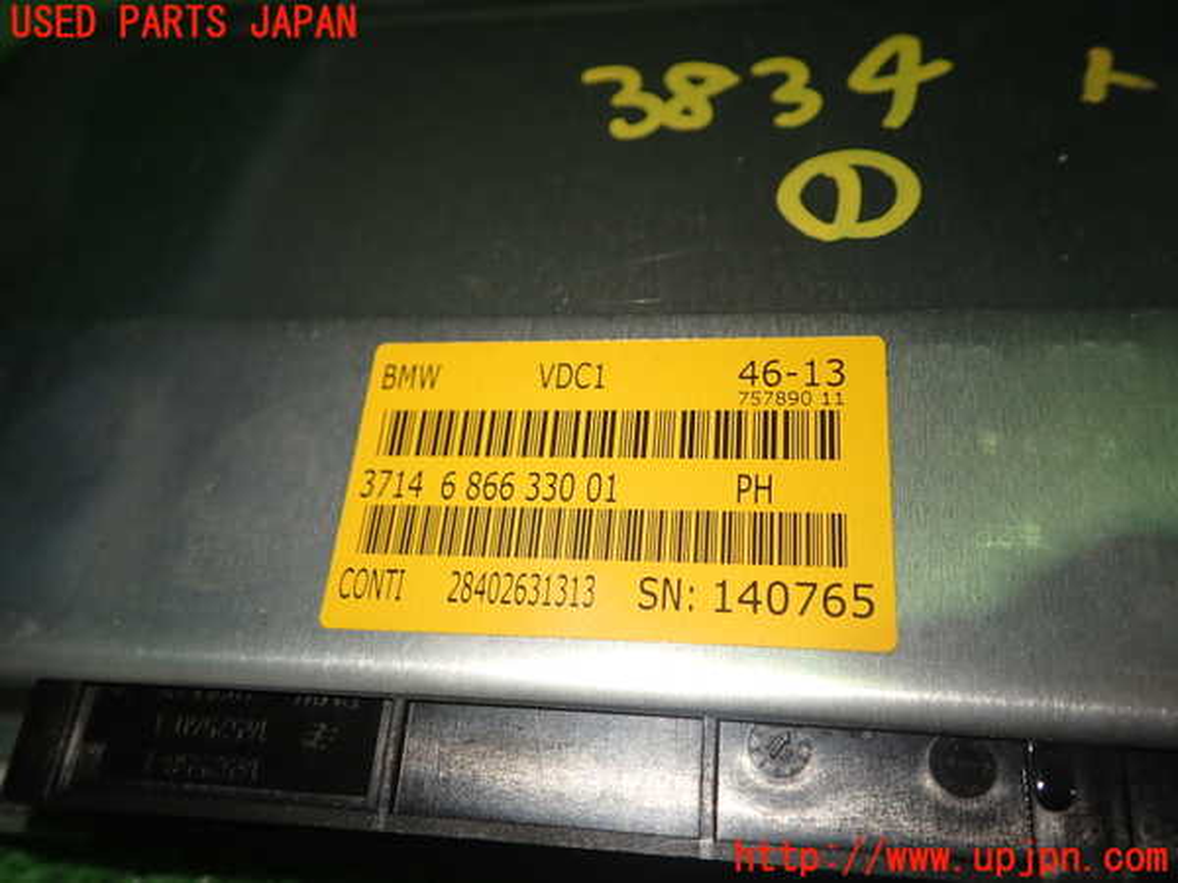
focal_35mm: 30
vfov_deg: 46.8
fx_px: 1021
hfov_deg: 60.0
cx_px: 589
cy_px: 442
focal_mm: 5.4
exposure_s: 1/60
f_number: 2.3
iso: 125
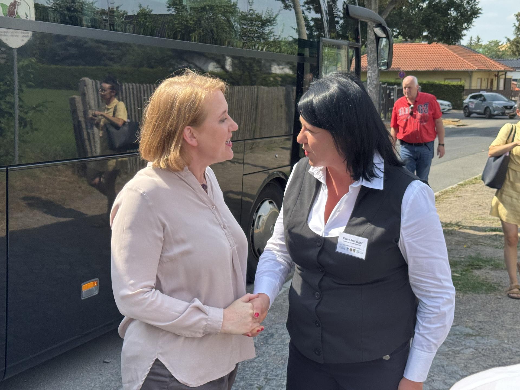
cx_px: 260
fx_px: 721
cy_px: 195
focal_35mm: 48
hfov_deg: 39.7
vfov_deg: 30.3
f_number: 1.78
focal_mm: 6.76
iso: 64
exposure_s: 1/1172
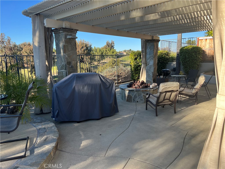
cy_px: 84
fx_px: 169
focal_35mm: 26
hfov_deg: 67.3
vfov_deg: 53.1
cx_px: 112
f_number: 1.5
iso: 50
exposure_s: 1/866
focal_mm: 5.7
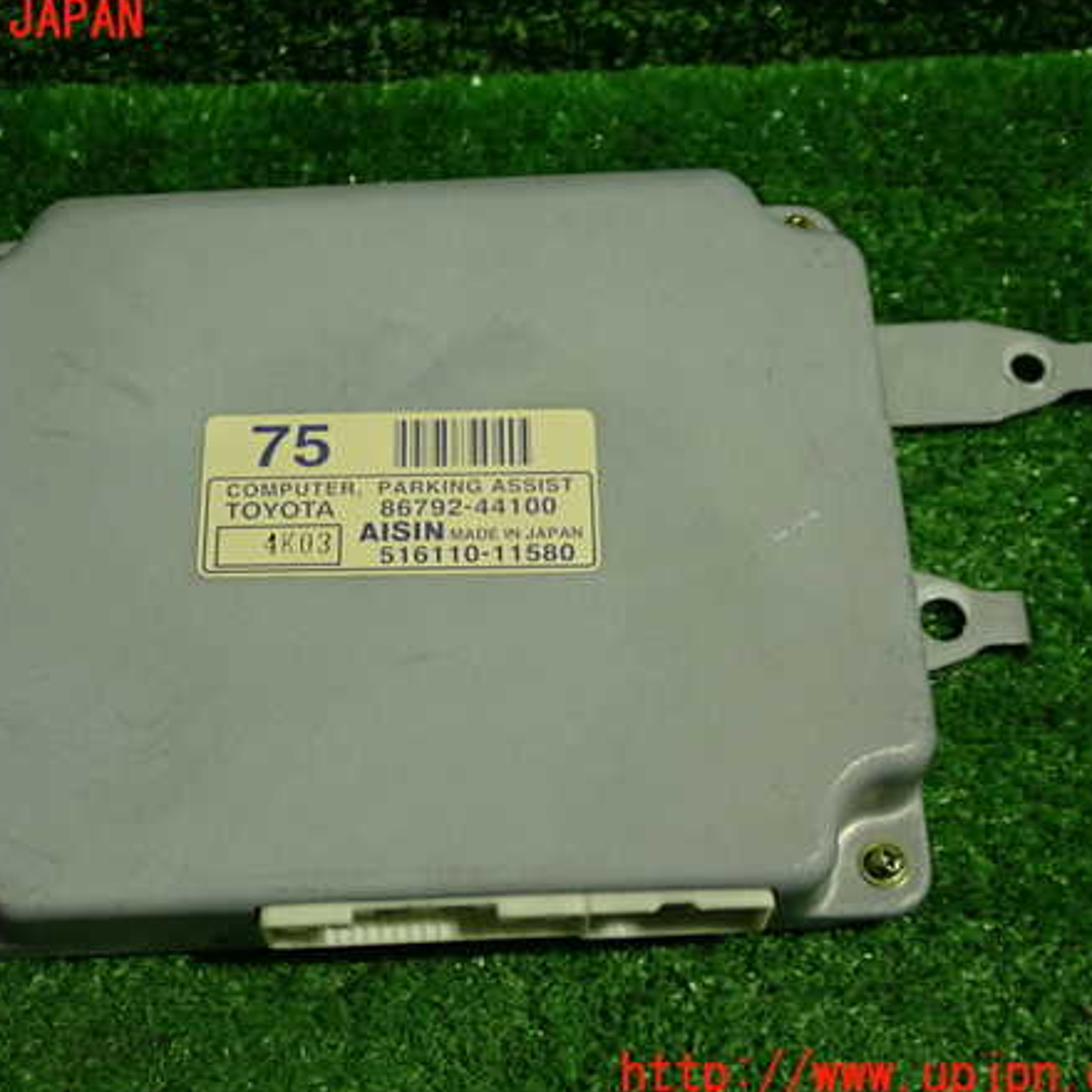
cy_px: 548
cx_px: 437
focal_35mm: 53
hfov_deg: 32.1
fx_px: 1892
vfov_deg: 32.2
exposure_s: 1/40
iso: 200
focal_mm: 7.84
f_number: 2.9
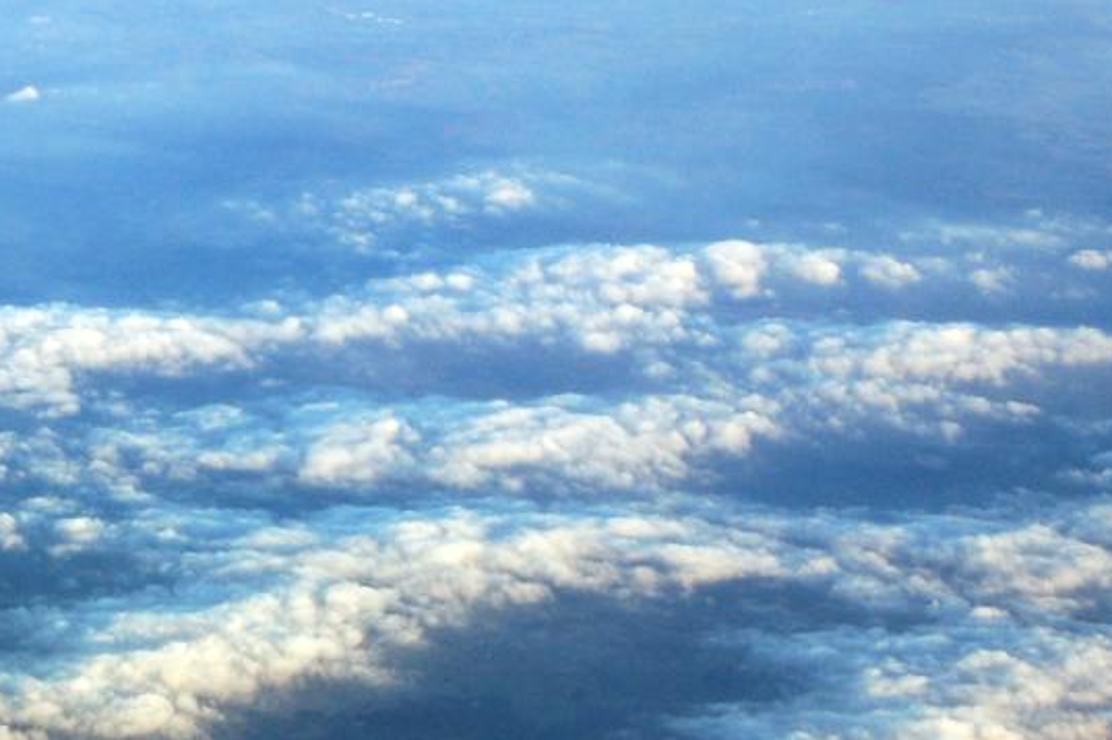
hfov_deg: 13.0
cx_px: 81
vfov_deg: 8.7
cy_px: 586
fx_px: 4845
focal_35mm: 157
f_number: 10
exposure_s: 1/250
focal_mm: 55
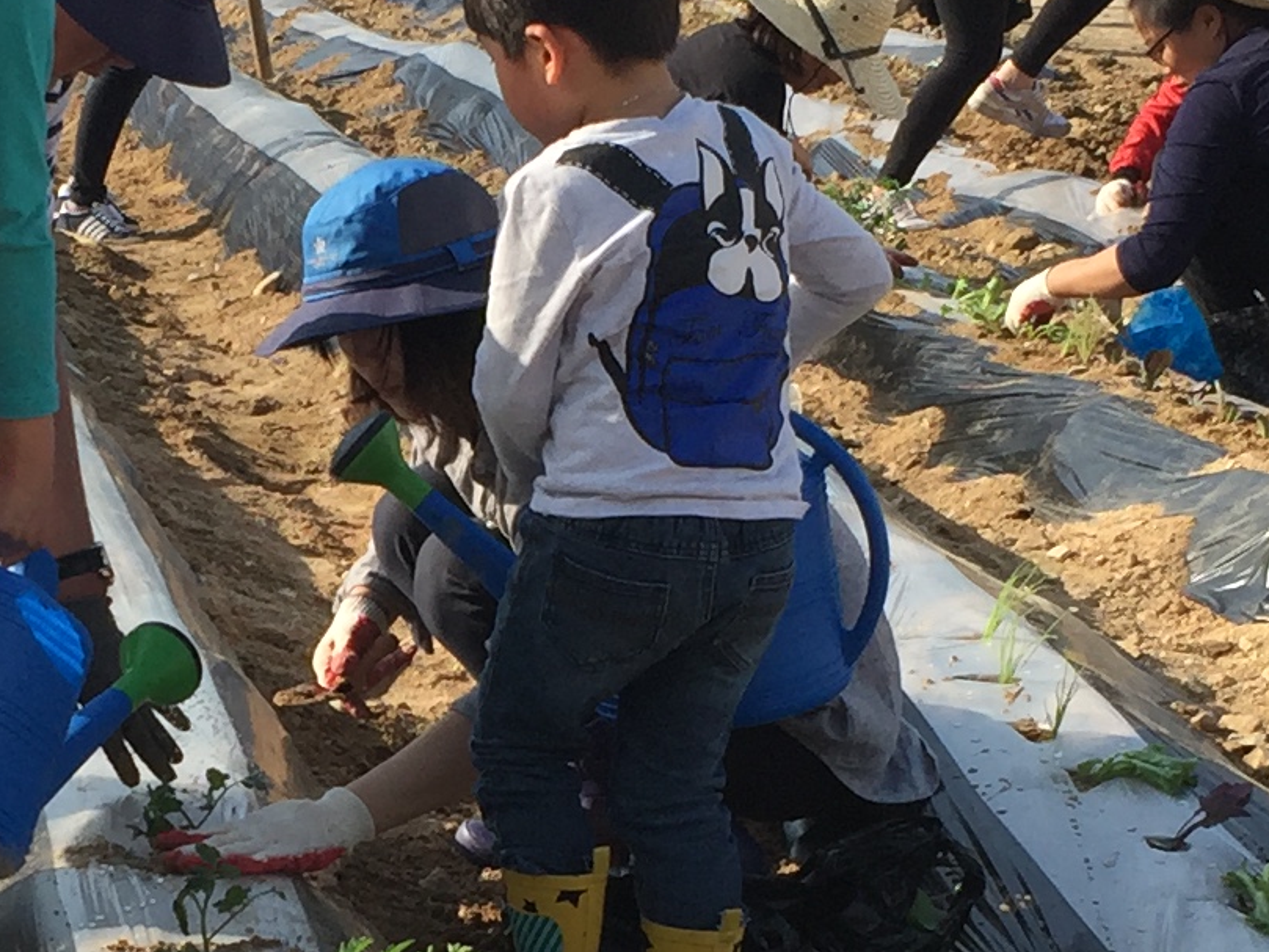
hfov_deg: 16.7
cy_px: 769
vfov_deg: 12.6
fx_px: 4290
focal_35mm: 117
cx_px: 195
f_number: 2.2
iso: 32
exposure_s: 1/1412
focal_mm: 4.15
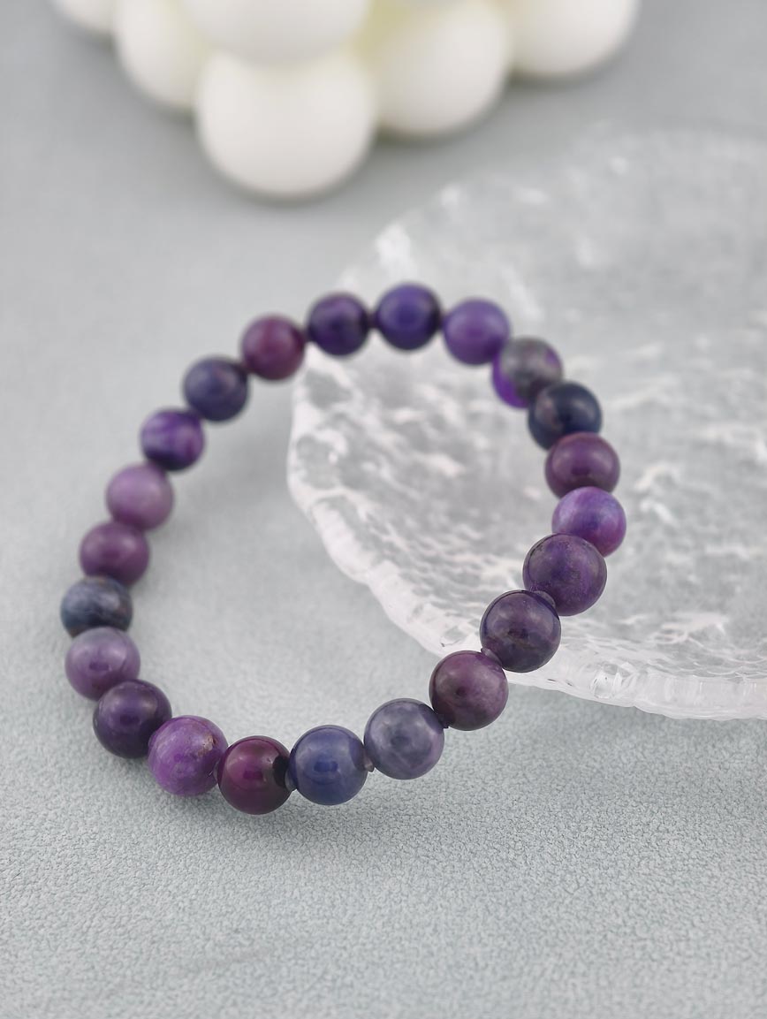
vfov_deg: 23.0
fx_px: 2505
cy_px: 510
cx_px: 384
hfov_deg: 17.4
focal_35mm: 85
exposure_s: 1/160
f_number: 2.67
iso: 125
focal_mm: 22.48
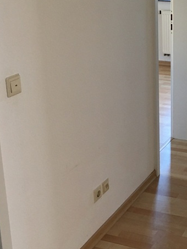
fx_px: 461
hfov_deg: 22.2
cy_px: 110
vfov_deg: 30.2
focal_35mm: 64
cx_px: 183
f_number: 2.2
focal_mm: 4.15
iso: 125
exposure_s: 1/33
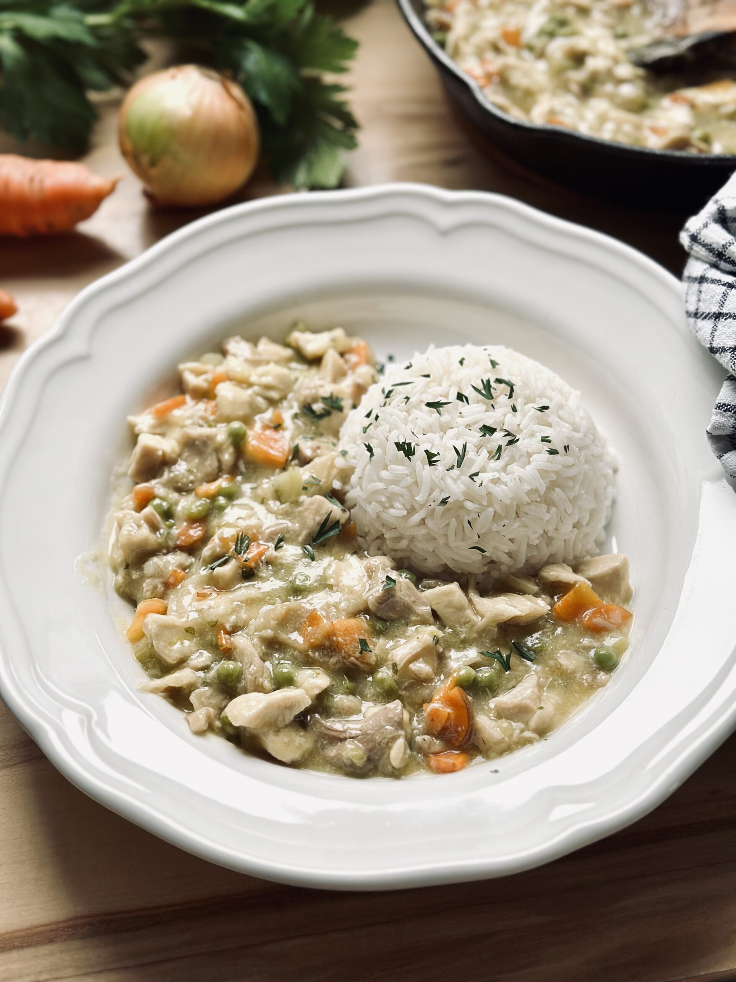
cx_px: 368
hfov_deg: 30.3
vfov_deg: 39.7
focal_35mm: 48
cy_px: 491
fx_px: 1361
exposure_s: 1/90
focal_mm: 6.86
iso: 125
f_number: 1.78
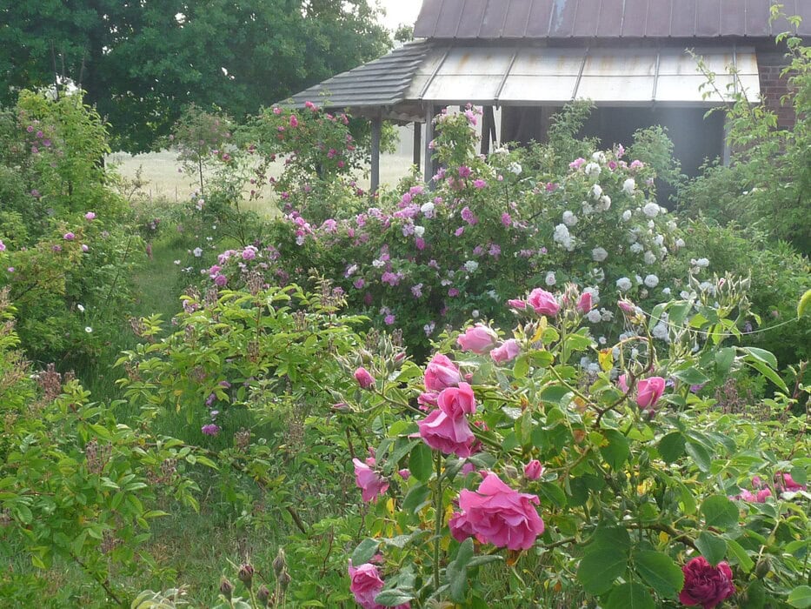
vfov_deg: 29.7
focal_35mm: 49
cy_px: 304
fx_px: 1148
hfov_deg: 38.9
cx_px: 406
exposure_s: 1/100
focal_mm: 4.8
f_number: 4
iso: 100
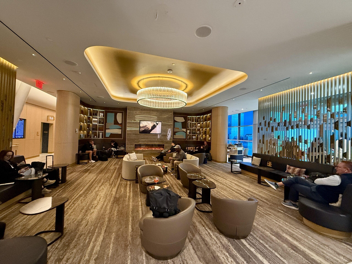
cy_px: 132
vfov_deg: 85.7
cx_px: 176
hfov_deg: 102.1
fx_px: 142
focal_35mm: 14
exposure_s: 1/59
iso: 500
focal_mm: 2.22
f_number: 2.2
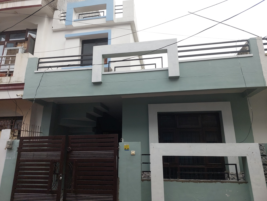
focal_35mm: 23
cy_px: 100
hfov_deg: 73.9
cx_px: 134
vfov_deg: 58.9
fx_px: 177
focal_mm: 5.06
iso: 25
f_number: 1.8
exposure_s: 1/278
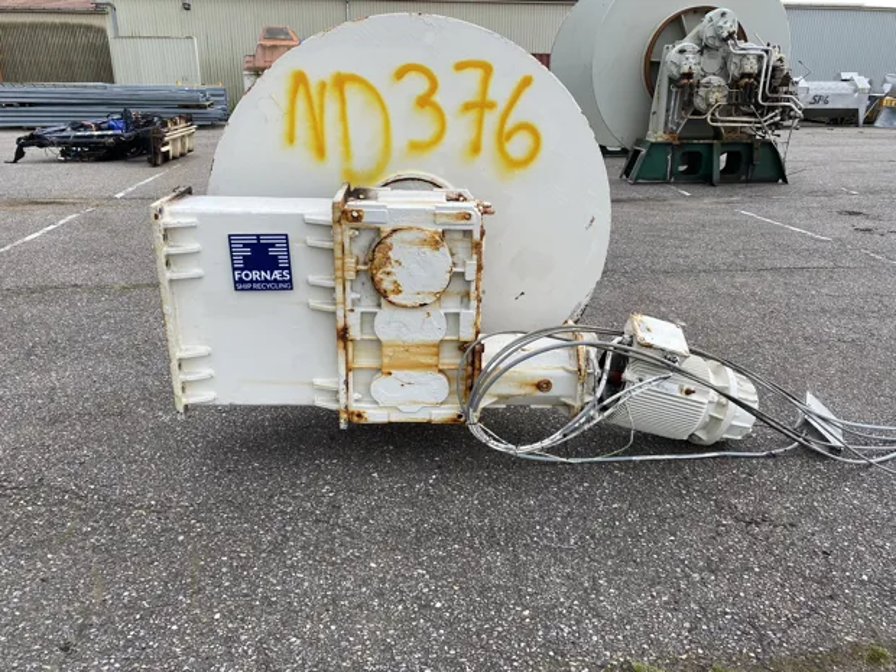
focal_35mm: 26
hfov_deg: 67.3
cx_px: 448
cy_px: 336
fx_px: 673
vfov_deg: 53.1
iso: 32
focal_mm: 4.25
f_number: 1.8
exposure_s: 1/414
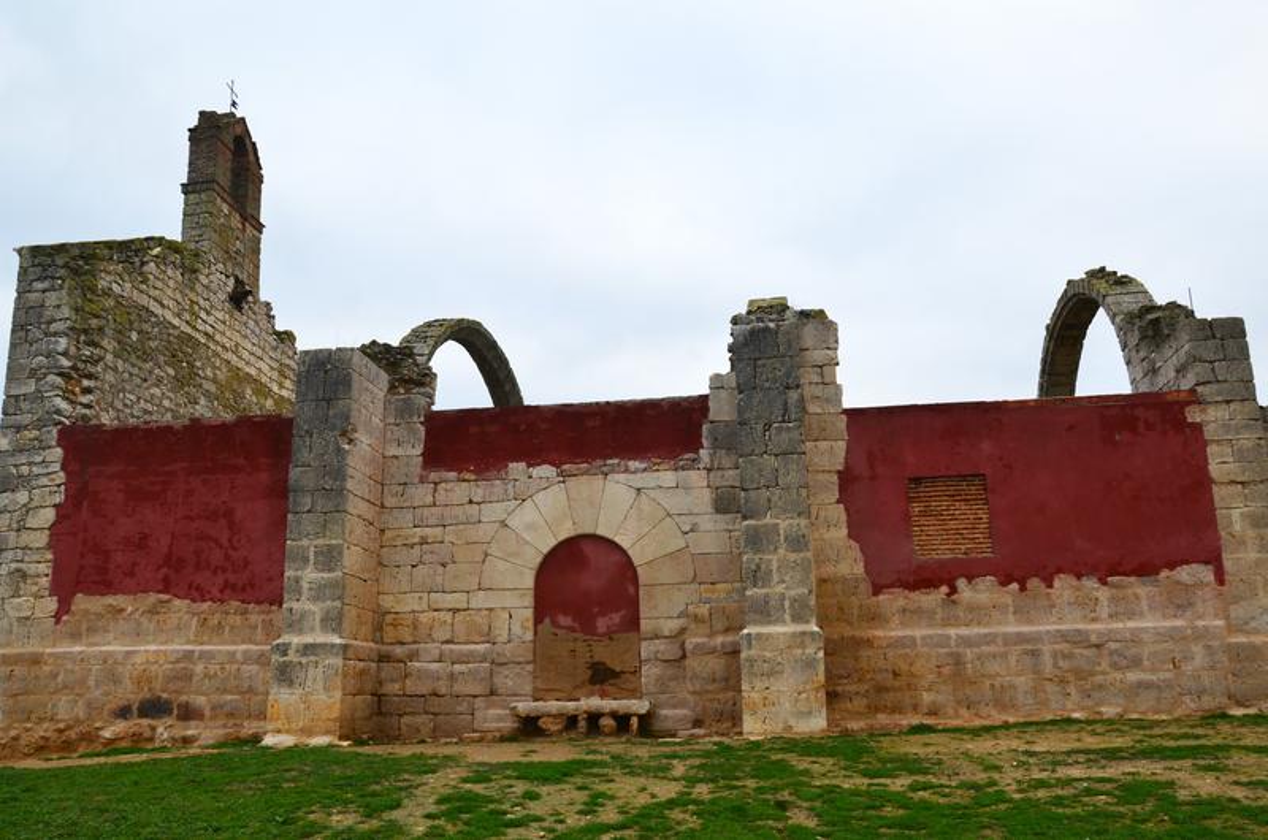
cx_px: 634
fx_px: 949
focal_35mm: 27
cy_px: 420
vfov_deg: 47.7
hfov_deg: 67.5
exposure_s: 1/100
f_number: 9
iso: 400
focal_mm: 18
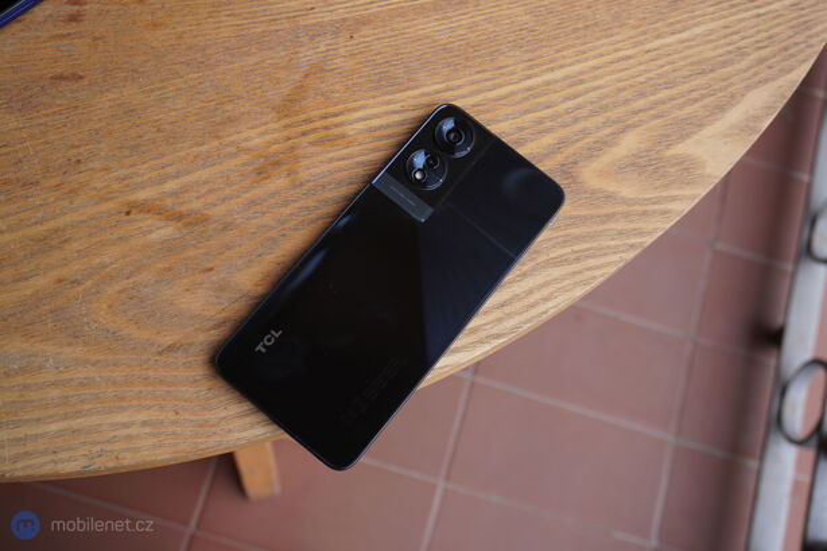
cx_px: 414
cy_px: 276
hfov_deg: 53.1
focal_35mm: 36
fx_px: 827
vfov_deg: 36.9
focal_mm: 24
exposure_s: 1/160
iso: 100
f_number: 4.5
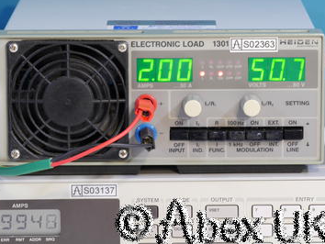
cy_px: 113
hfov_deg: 9.0
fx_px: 2058
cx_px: 155
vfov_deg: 6.8
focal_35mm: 219
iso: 400
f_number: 13
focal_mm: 97
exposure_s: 1/1.3
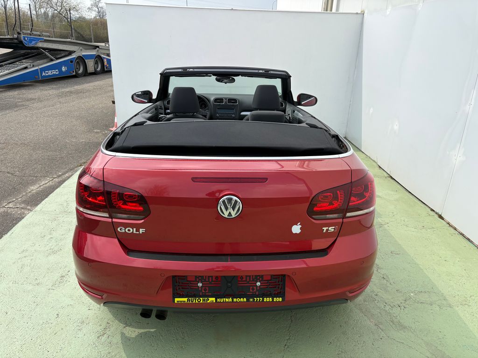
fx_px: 359
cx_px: 239
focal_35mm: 26
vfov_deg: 53.1
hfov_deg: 67.3
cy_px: 179
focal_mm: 5.96
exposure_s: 1/2985
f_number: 1.6
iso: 50
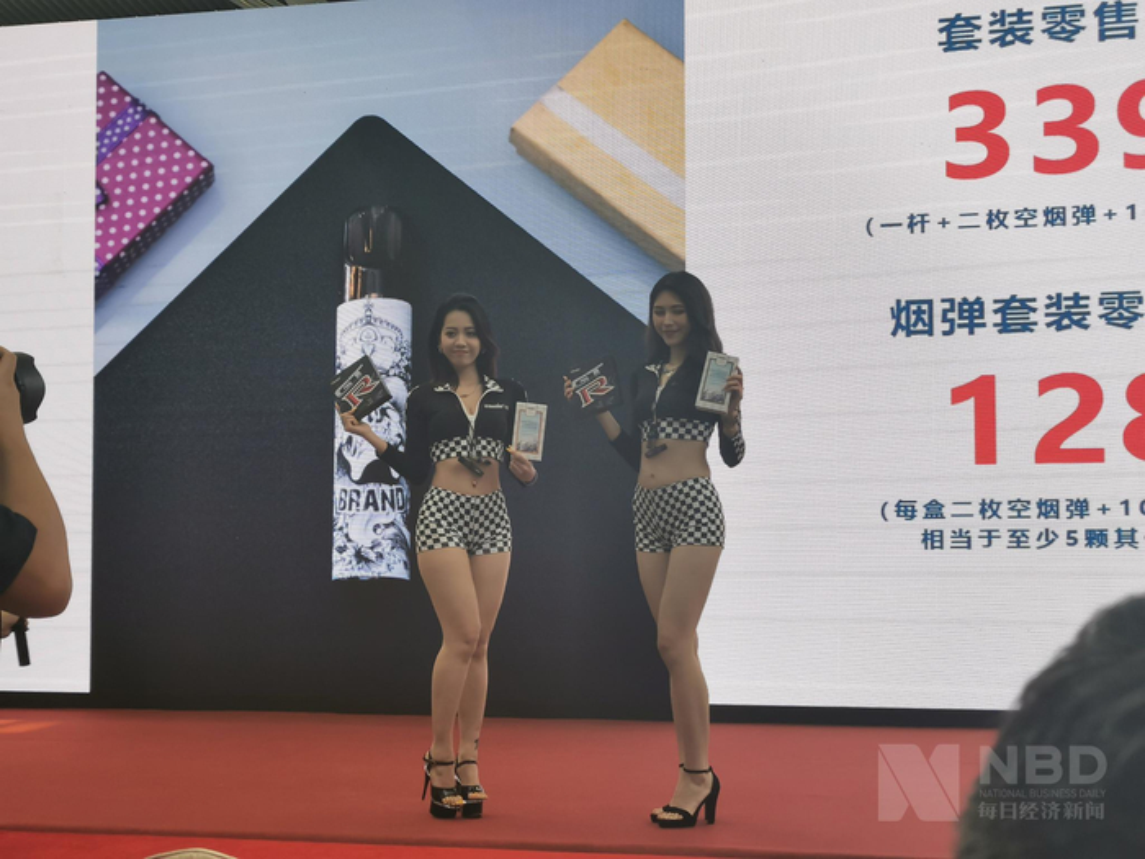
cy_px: 430
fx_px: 1819
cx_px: 572
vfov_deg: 26.6
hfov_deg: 34.9
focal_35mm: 55
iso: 80
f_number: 1.8
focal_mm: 5.58
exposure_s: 1/120
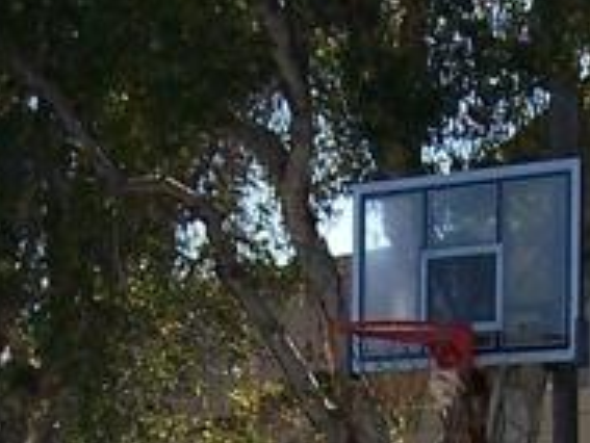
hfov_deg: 11.0
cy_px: 796
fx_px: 3053
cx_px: 278
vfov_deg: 8.0
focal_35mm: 179
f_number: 3.4
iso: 80
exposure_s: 1/750
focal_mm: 5.5
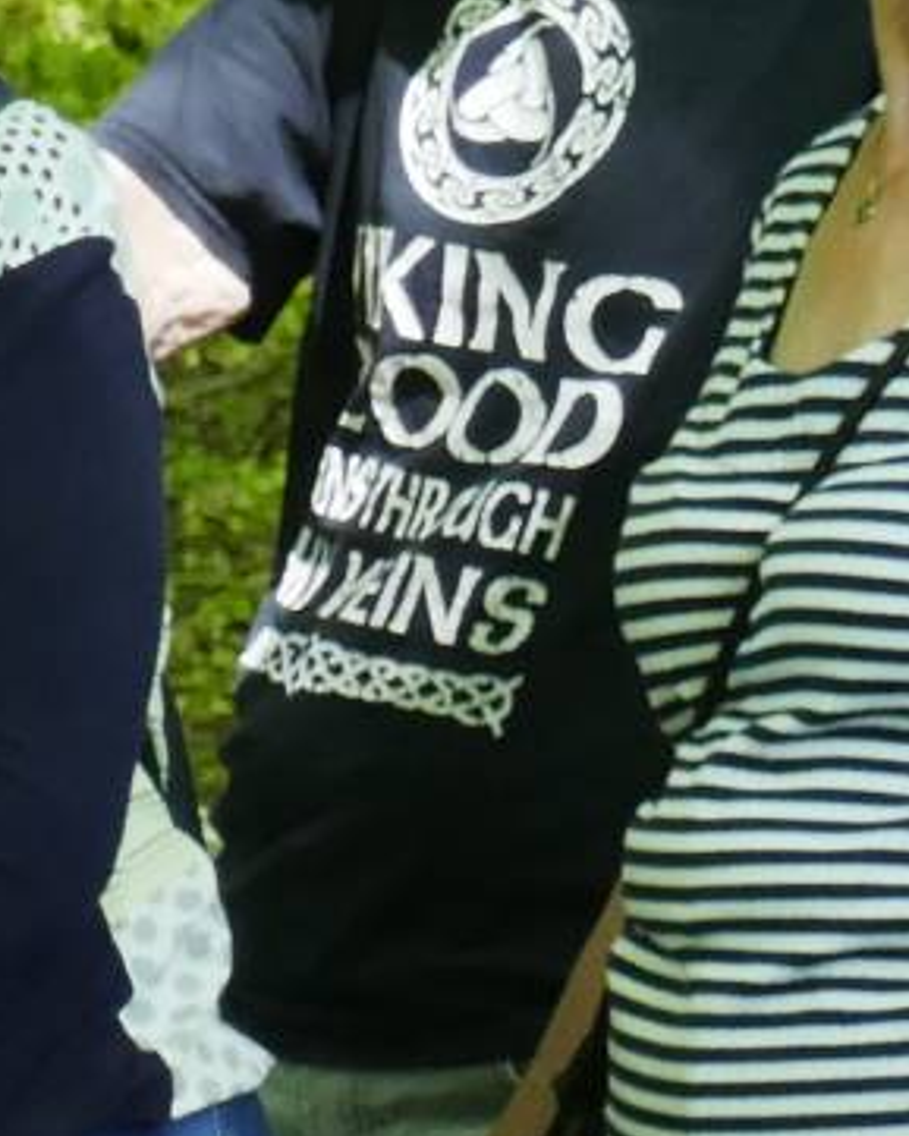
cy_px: 1070
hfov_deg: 3.6
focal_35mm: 432
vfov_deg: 4.5
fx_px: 14521
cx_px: 1642
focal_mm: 23.7
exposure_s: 1/100
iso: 400
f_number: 4.4
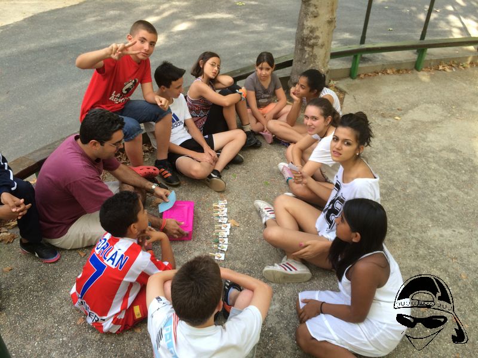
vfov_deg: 46.8
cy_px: 179
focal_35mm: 30
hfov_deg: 60.0
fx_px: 414
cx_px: 239
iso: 50
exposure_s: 1/120
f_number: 2.2
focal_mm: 4.12
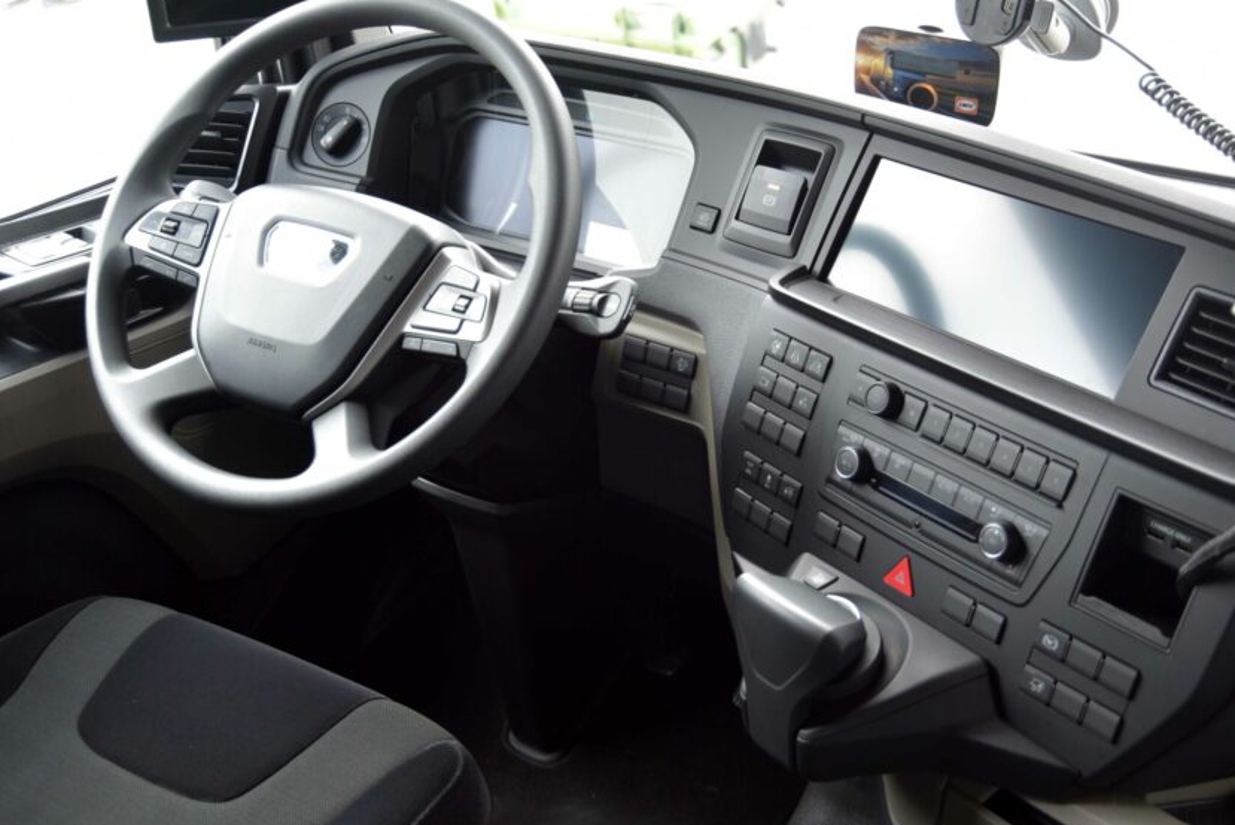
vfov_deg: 31.9
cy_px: 475
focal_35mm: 42
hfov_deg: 46.4
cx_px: 630
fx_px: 1442
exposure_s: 1/80
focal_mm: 34
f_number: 4.5
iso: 500
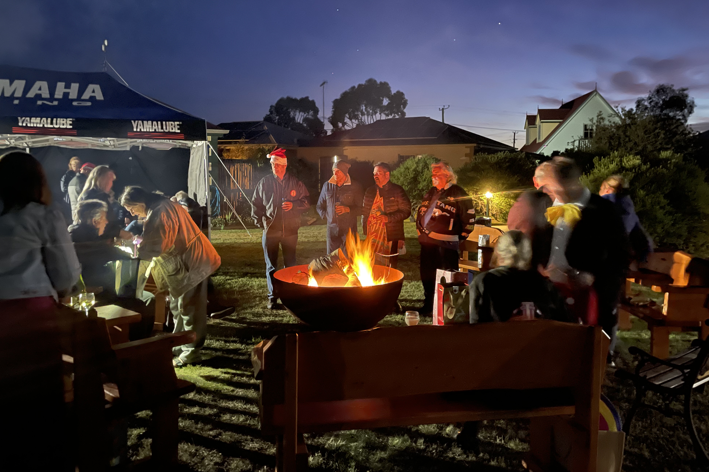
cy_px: 210
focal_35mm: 28
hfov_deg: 65.5
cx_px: 353
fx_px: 551
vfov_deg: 46.3
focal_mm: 5.1
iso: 2000
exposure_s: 1/5
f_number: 1.6
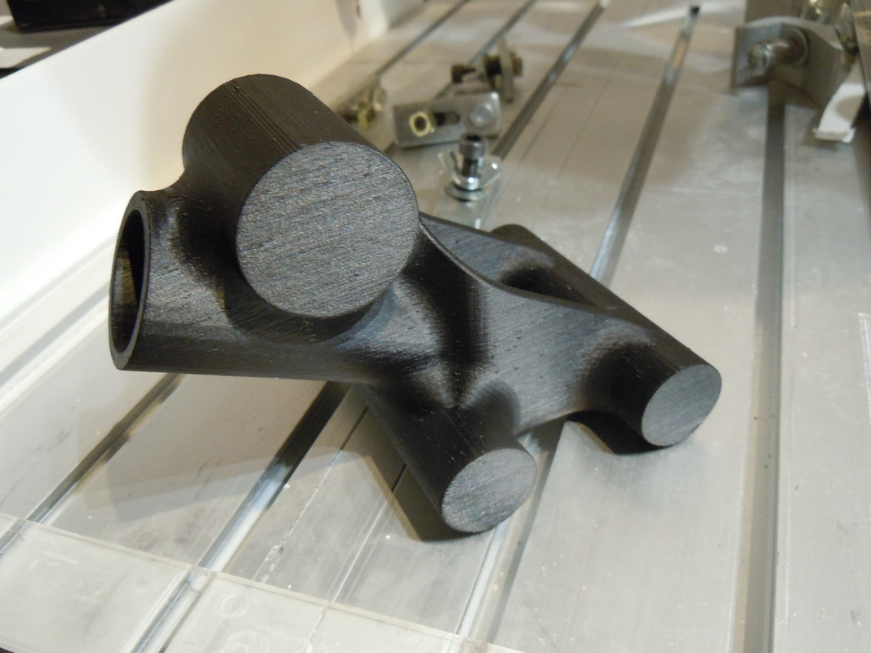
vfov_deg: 46.8
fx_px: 755
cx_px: 436
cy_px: 326
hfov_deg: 60.0
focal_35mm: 30
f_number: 3.5
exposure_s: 1/20
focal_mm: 5.4
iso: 400
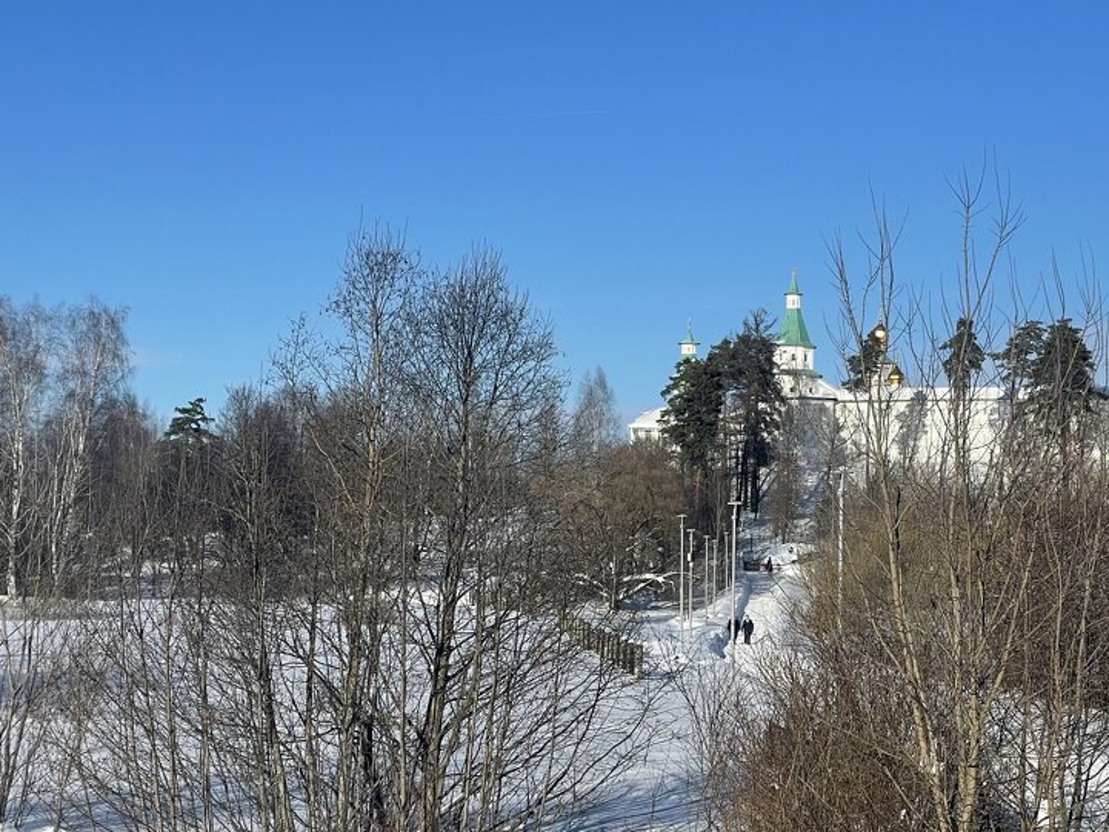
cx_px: 808
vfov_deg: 19.1
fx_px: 2467
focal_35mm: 77
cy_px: 402
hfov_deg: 25.1
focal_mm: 6
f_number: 2
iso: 25
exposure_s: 1/2519
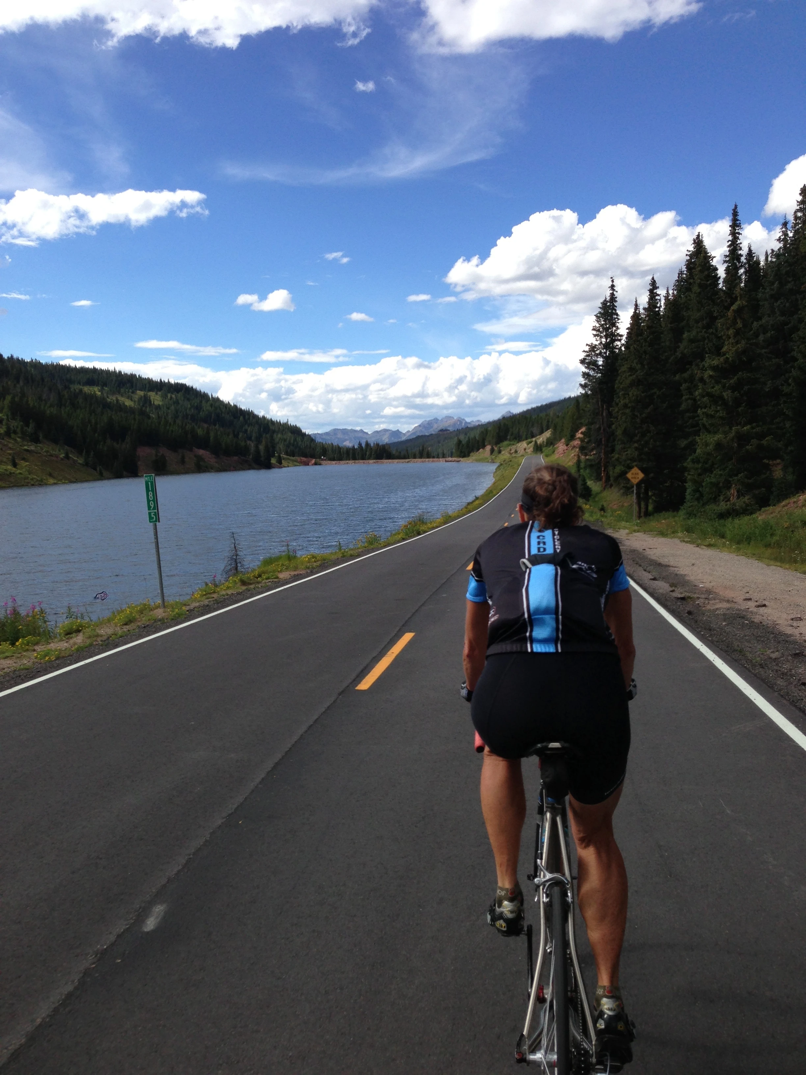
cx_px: 403
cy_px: 538
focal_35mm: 33
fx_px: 1024
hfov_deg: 42.9
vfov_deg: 55.4
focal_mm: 4.13
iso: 50
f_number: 2.4
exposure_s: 1/1178
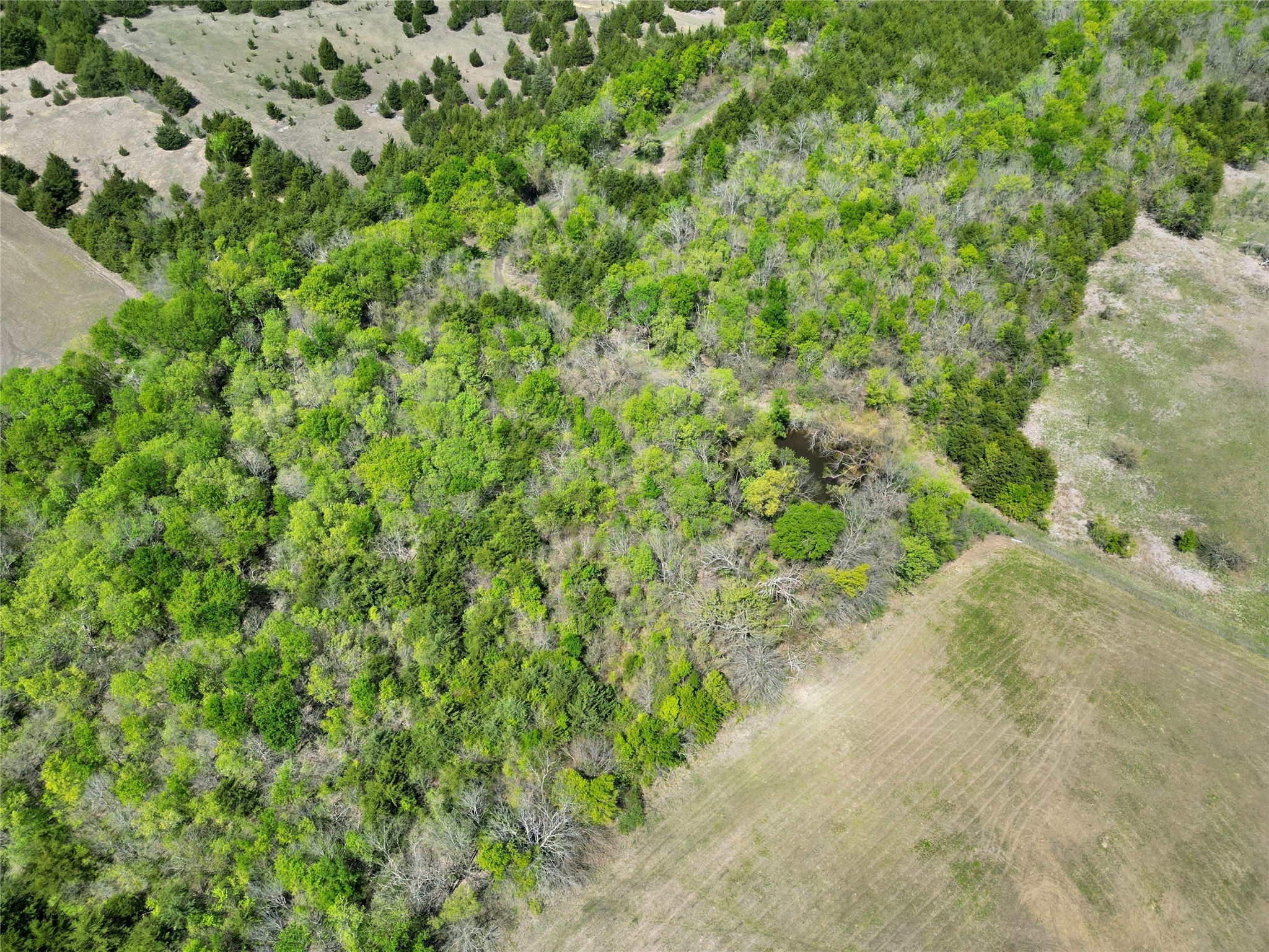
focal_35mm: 24
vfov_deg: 56.8
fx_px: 880
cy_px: 476
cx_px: 634
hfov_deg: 71.6
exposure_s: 1/2000
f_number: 1.7
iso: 110
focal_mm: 6.72
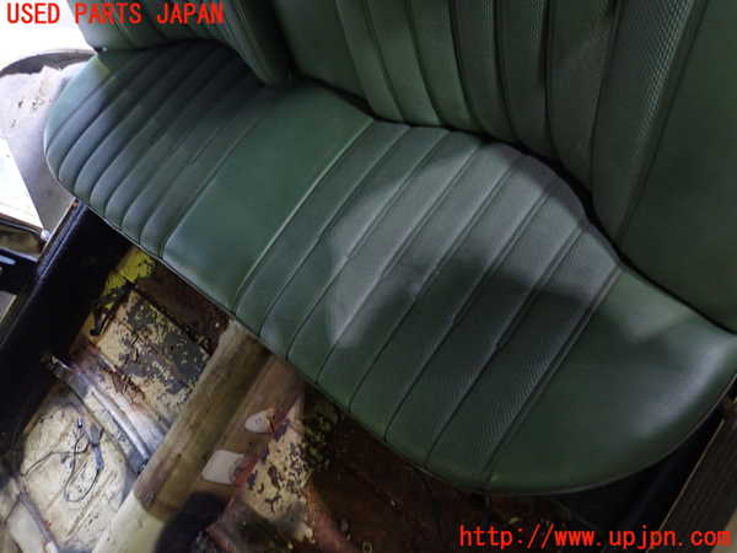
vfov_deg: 54.9
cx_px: 368
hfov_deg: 69.4
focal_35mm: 25
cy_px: 276
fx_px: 532
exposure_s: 1/30
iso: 400
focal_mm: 4.5
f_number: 2
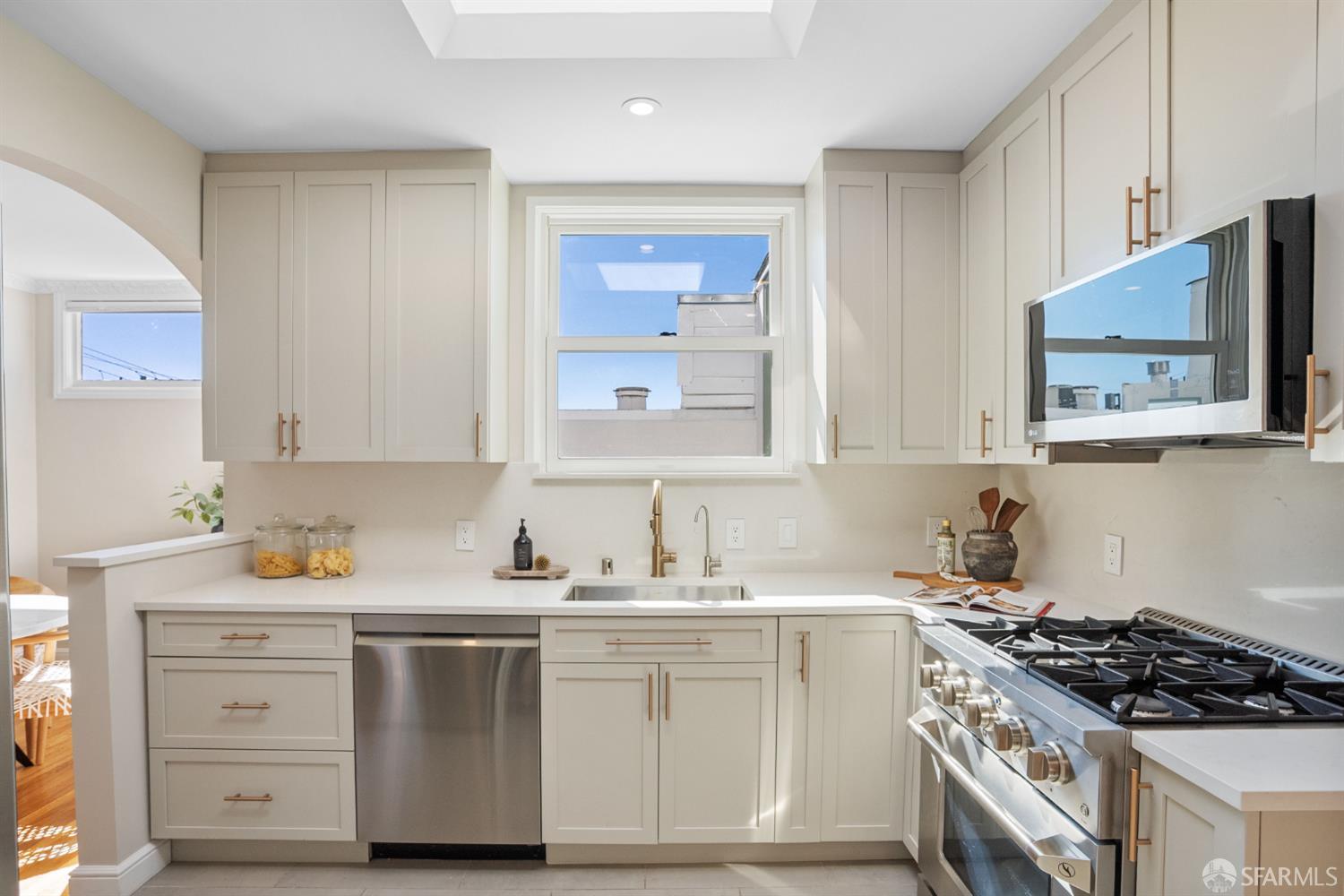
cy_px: 448
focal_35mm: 17
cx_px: 672
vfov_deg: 70.4
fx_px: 635
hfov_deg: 93.3
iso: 800
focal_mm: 17
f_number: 9
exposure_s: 1/160
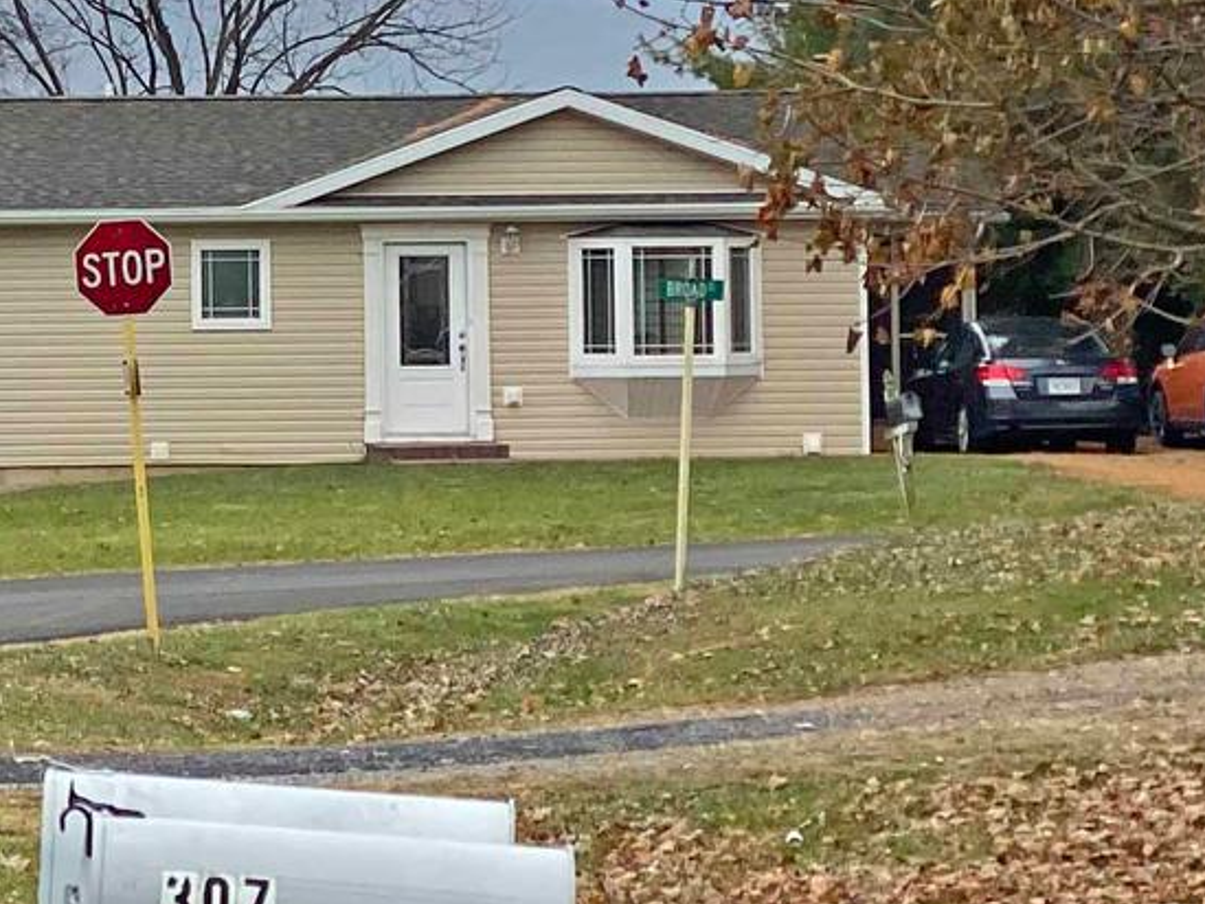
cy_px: 53
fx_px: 6755
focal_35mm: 194
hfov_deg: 10.1
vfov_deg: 7.6
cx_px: 31
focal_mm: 6
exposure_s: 1/727
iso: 20
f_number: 2
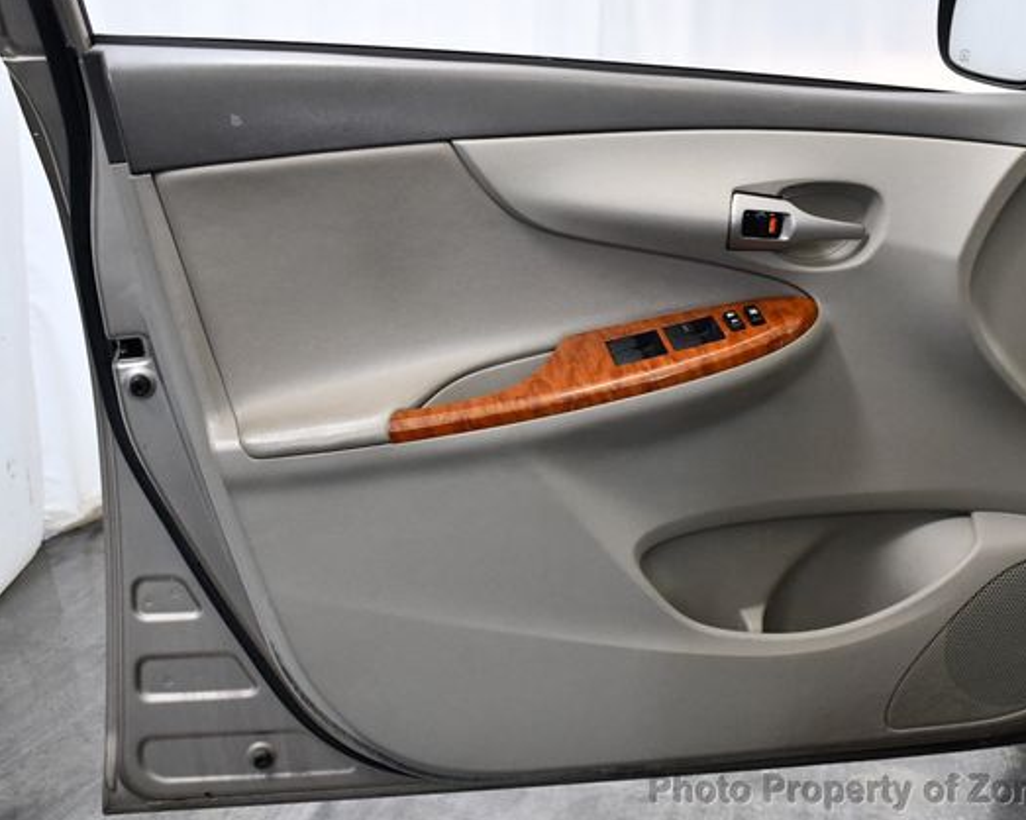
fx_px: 1396
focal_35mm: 46
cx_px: 626
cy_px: 408
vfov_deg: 32.7
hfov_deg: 40.1
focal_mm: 20
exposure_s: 1/125
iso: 1800
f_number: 3.8
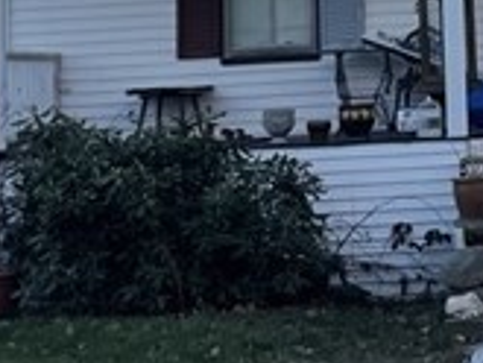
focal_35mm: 161
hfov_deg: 12.0
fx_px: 2248
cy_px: -334
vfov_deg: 8.8
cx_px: 577
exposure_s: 1/682
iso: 32
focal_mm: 4.2
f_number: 1.6
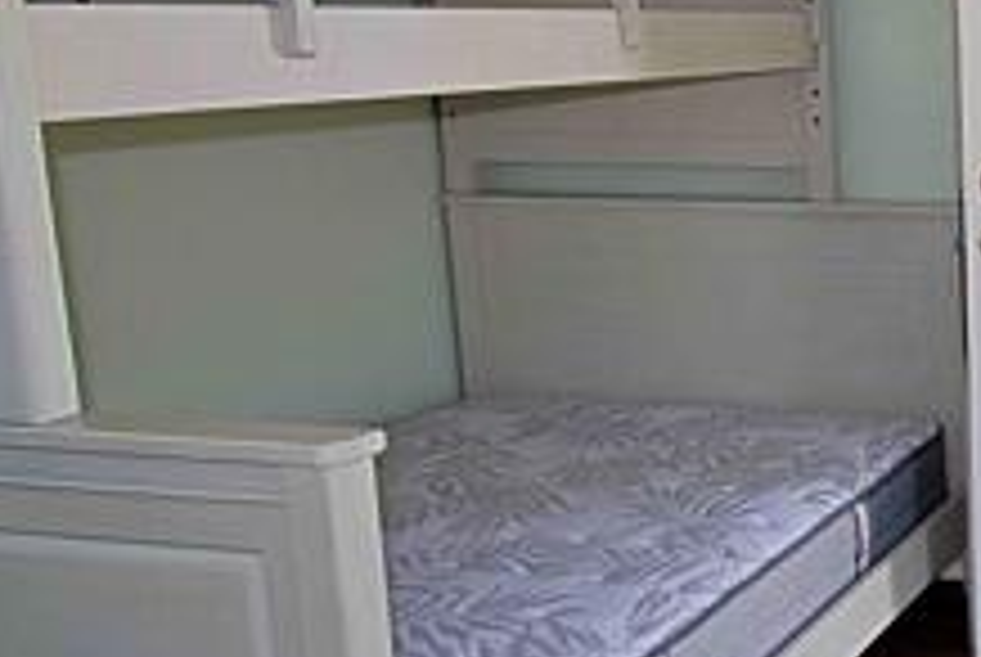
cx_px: 1215
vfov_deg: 30.5
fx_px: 1201
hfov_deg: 34.3
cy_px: 250
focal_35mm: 44
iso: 220
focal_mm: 10
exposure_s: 1/125
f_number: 5.6
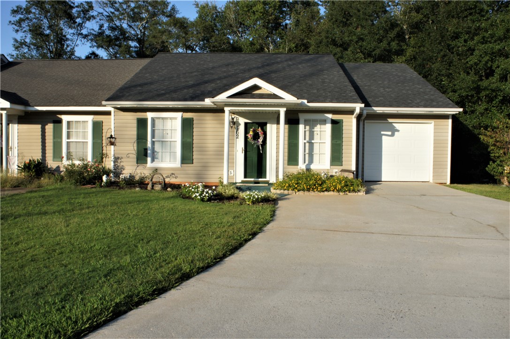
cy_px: 170
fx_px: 425
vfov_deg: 43.5
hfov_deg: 62.0
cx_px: 255
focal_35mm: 30
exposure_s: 1/30
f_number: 22
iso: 200
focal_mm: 20
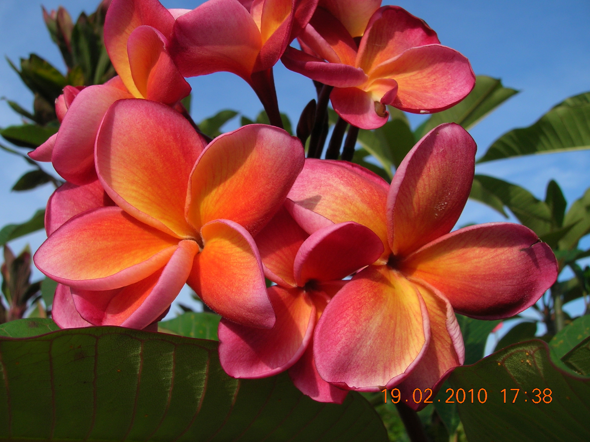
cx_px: 295
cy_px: 221
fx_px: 579
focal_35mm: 34
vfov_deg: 41.7
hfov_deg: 54.0
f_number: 4.9
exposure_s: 1/485
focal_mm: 5.7
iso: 50
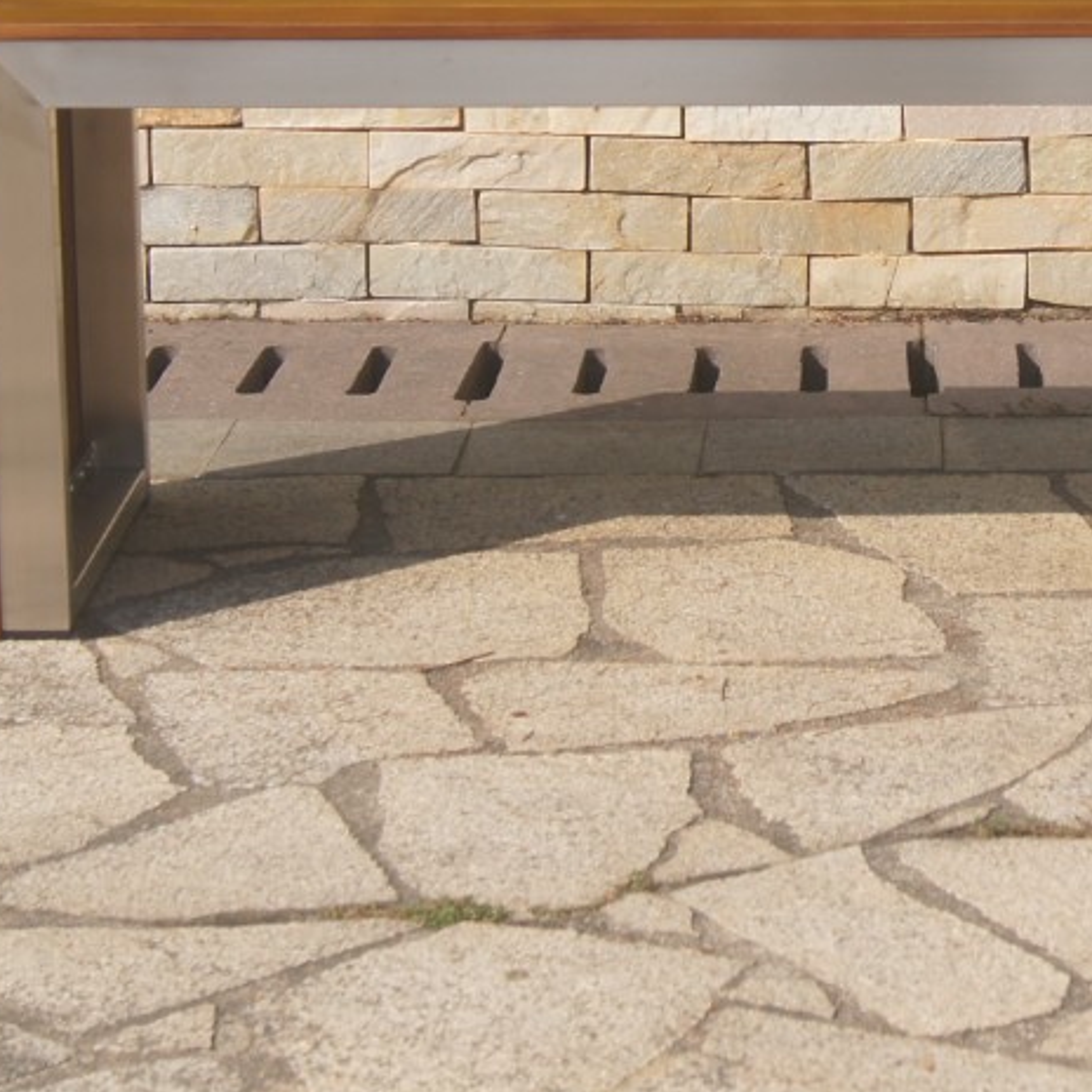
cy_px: 221
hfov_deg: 14.0
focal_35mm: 123
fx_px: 4390
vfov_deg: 14.1
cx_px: 1094
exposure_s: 1/250
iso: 100
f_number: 8
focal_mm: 28
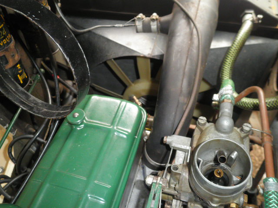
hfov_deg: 58.4
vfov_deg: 45.4
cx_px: 139
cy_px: 104
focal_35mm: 31
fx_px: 249
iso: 160
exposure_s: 1/50
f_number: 2.9
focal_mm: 5.5
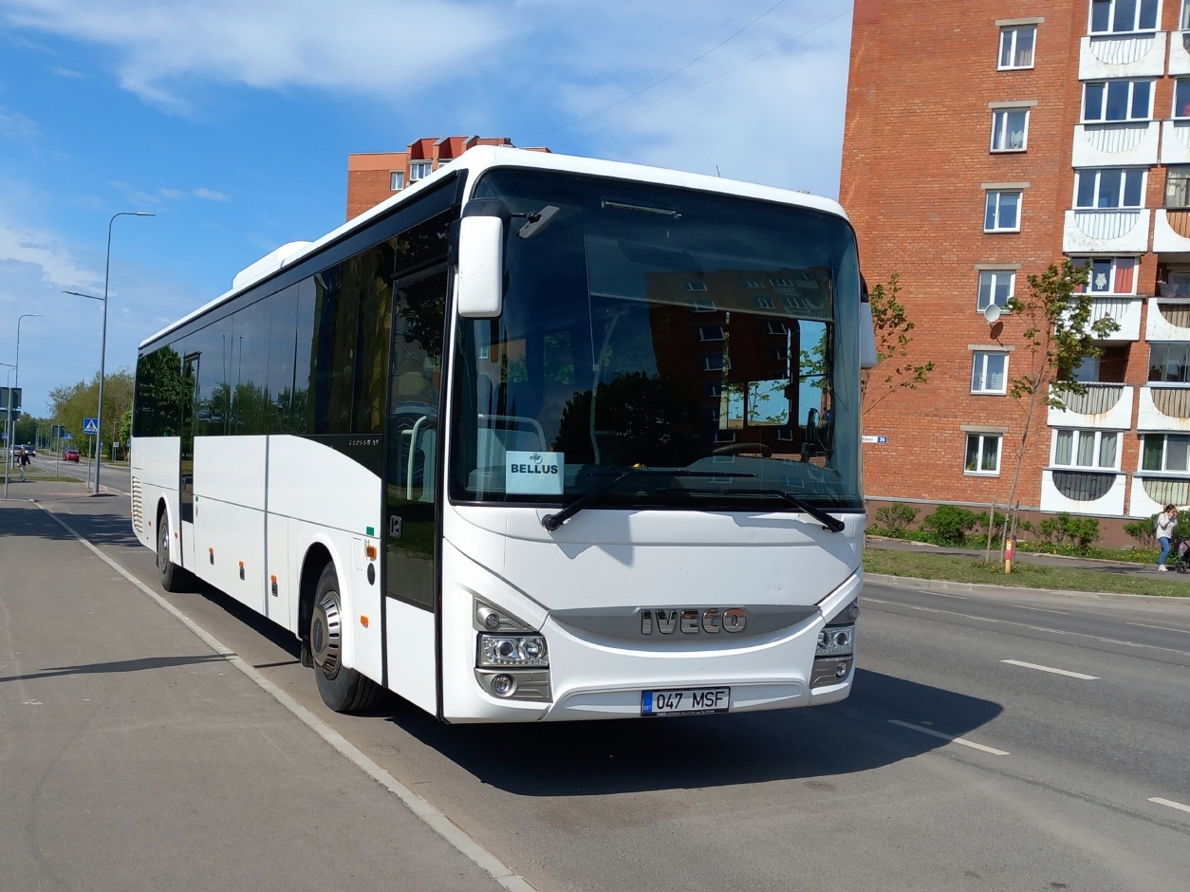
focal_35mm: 28
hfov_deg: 63.4
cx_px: 611
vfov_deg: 49.7
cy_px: 437
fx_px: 962
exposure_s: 1/833
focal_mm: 4
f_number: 1.8
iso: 20
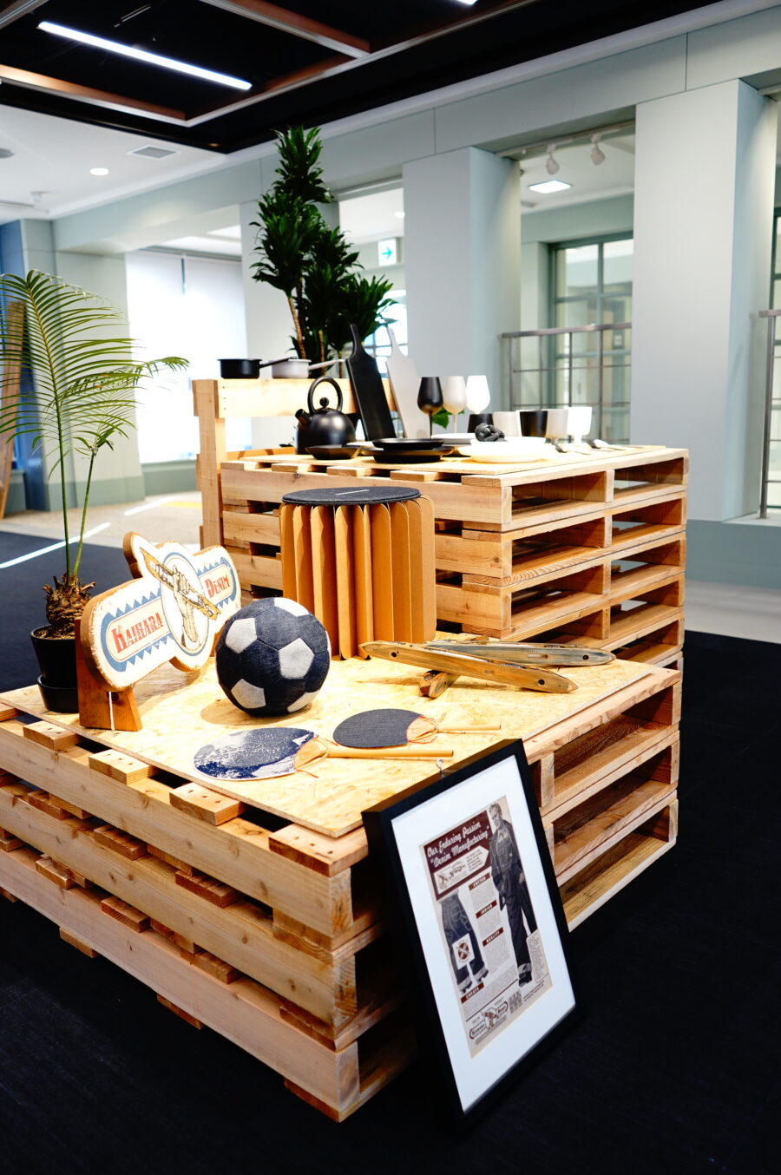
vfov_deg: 65.5
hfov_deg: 46.3
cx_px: 390
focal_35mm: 28
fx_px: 913
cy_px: 588
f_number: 3.5
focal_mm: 28
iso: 320
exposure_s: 1/60
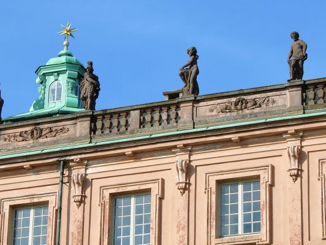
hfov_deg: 13.5
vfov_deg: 10.2
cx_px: 157
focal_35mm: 146
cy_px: 120
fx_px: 1375
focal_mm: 20.05
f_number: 4
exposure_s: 1/606
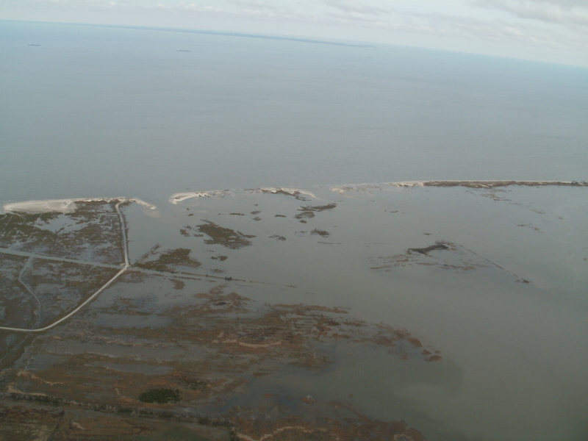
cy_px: 220
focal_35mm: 36
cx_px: 294
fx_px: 612
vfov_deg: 39.7
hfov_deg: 51.4
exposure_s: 1/320
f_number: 5.6
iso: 100
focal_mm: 6.3
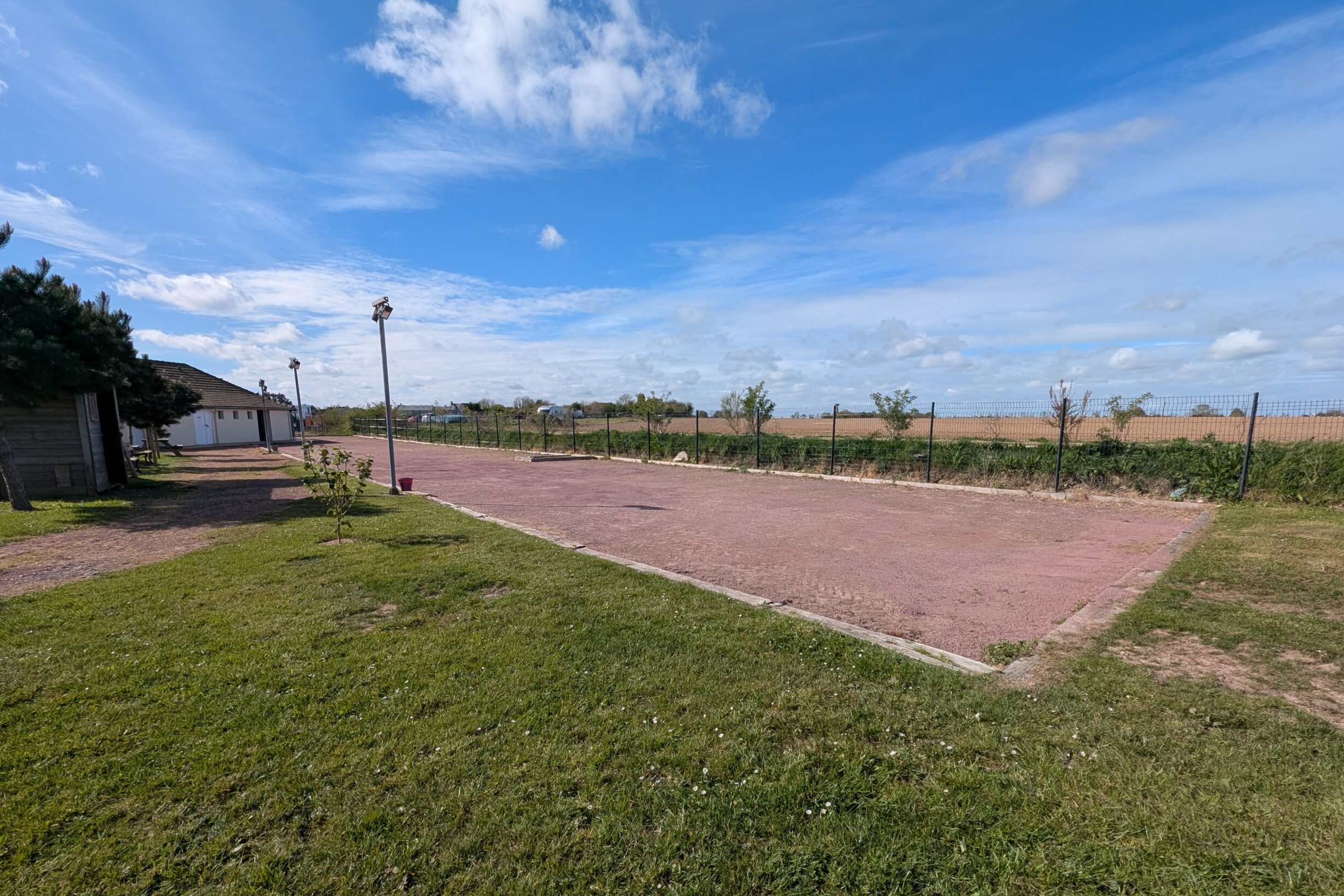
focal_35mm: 14
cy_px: 516
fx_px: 523
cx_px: 688
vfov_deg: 80.7
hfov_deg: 104.2
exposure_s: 1/1996
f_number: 2.2
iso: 49
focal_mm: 1.95
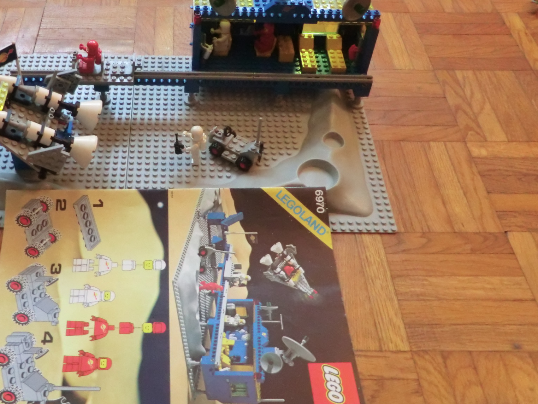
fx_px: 606
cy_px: 173
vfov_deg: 36.7
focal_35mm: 39
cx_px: 186
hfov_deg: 47.2
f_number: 3.5
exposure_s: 1/20
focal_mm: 5.2
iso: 800
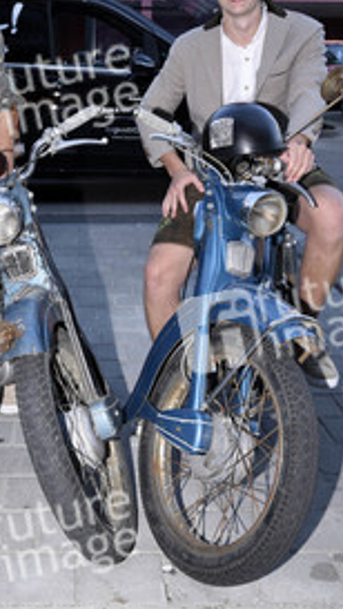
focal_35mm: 49
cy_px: 210
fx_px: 791
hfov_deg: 24.2
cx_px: 89
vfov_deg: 41.6
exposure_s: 1/160
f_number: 8
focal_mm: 32
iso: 500
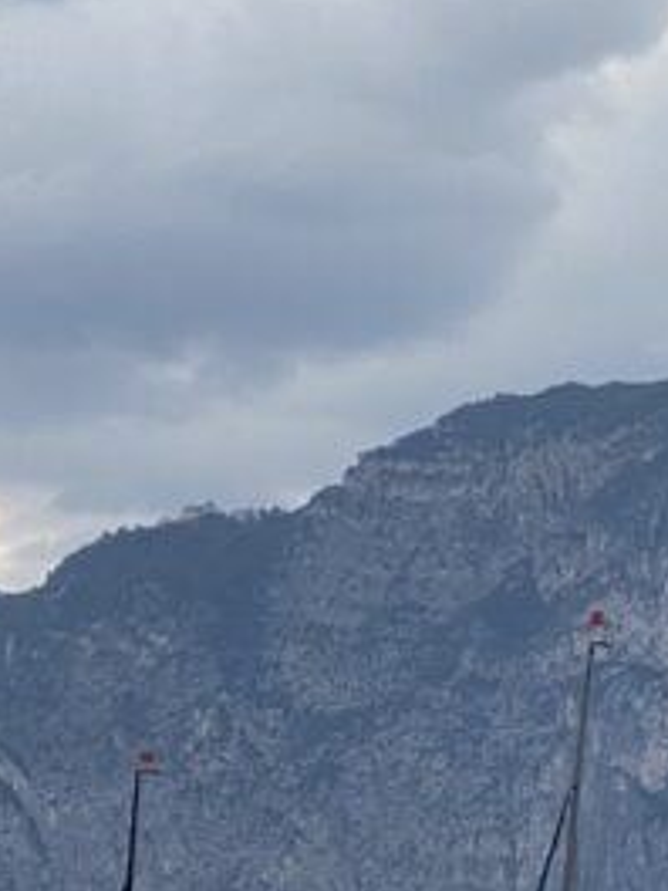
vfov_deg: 9.7
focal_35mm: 202
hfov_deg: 7.1
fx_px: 5197
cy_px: 952
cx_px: 1279
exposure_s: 1/320
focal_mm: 6
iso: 20
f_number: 2
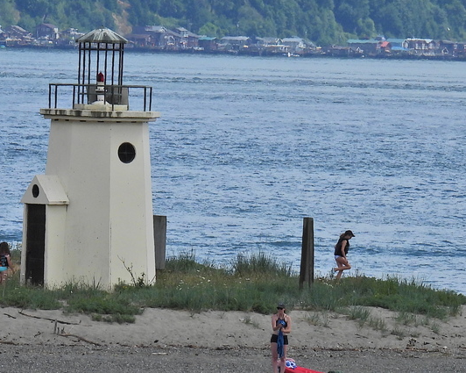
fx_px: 10366
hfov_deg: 2.6
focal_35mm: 752
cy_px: 125
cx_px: 102
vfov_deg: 2.1
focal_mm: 57.1
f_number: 5
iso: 100
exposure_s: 1/1250
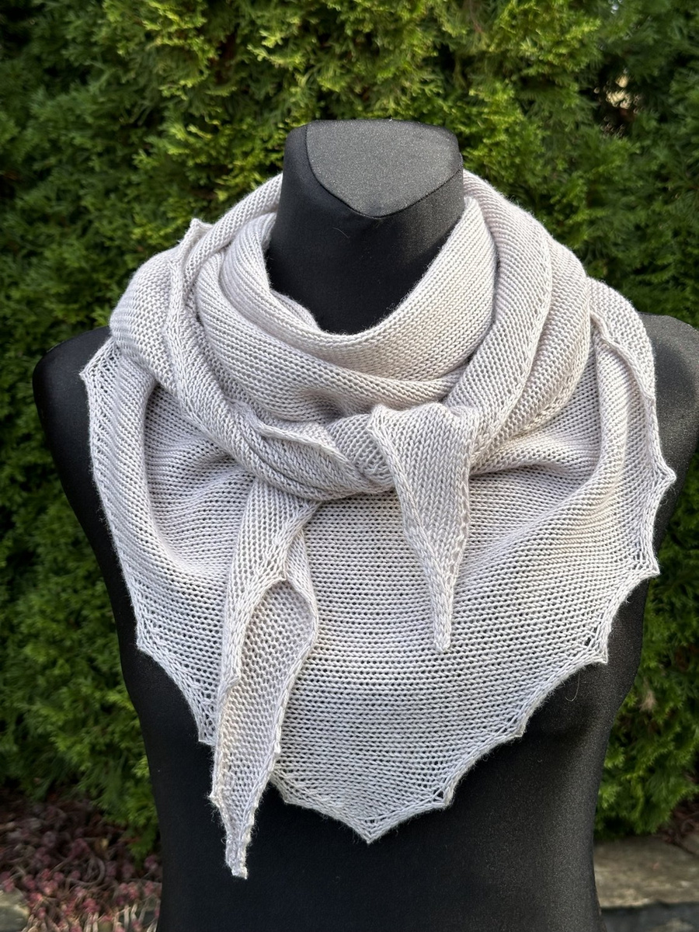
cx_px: 350
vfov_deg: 39.7
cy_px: 466
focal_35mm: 48
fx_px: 1292
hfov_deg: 30.3
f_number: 1.78
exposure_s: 1/604
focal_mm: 6.86
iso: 64
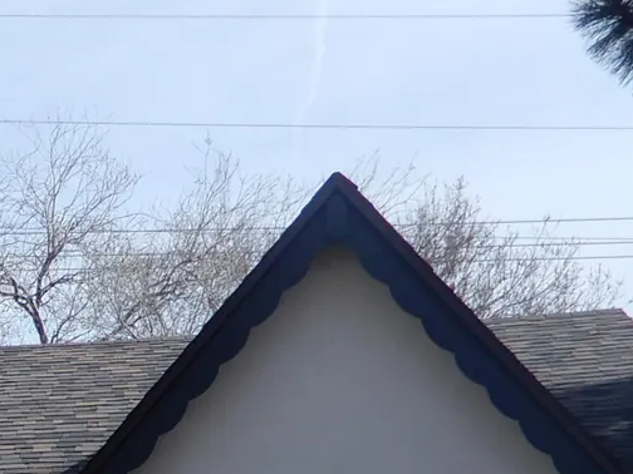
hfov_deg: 12.7
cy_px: 843
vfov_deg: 10.1
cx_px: -565
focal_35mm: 139
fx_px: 2542
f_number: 4
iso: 80
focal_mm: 6.2
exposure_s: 1/800
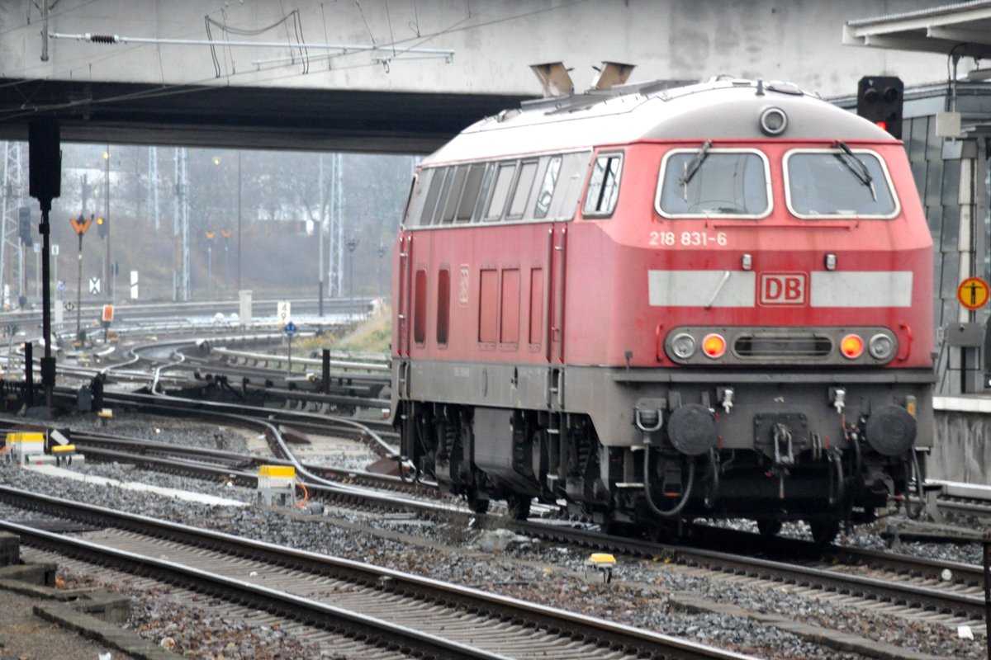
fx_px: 8258
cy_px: 330
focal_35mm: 300
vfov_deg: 4.6
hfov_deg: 6.9
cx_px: 496
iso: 1600
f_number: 6.3
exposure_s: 1/125
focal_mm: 200
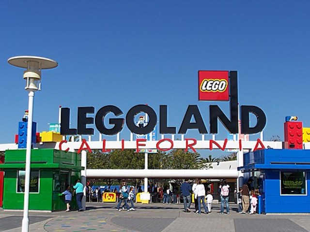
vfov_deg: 24.8
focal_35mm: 59
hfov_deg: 32.7
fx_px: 528
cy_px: 116
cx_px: 155
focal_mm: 9.8
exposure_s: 1/750
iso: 80
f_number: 6.3
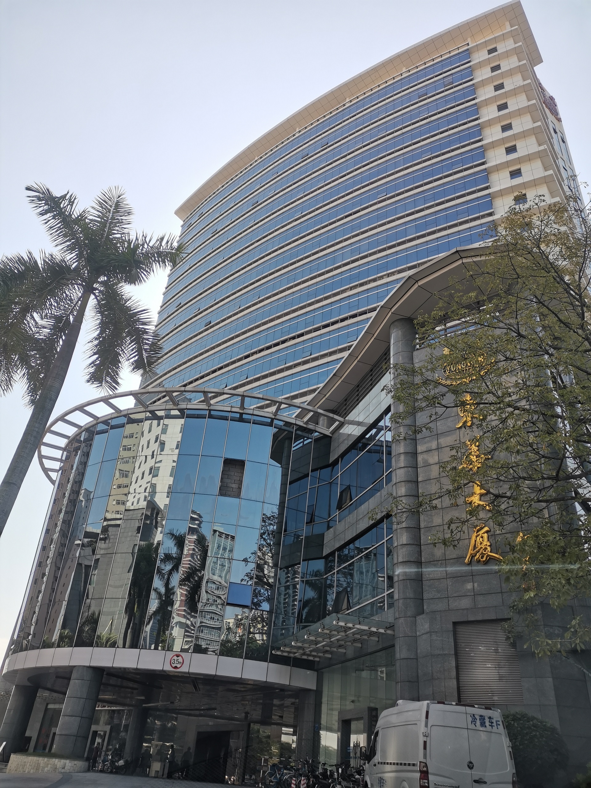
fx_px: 592
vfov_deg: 67.3
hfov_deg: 53.1
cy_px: 394
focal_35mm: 26
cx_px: 296
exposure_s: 1/630
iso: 50
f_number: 1.8
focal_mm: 4.75
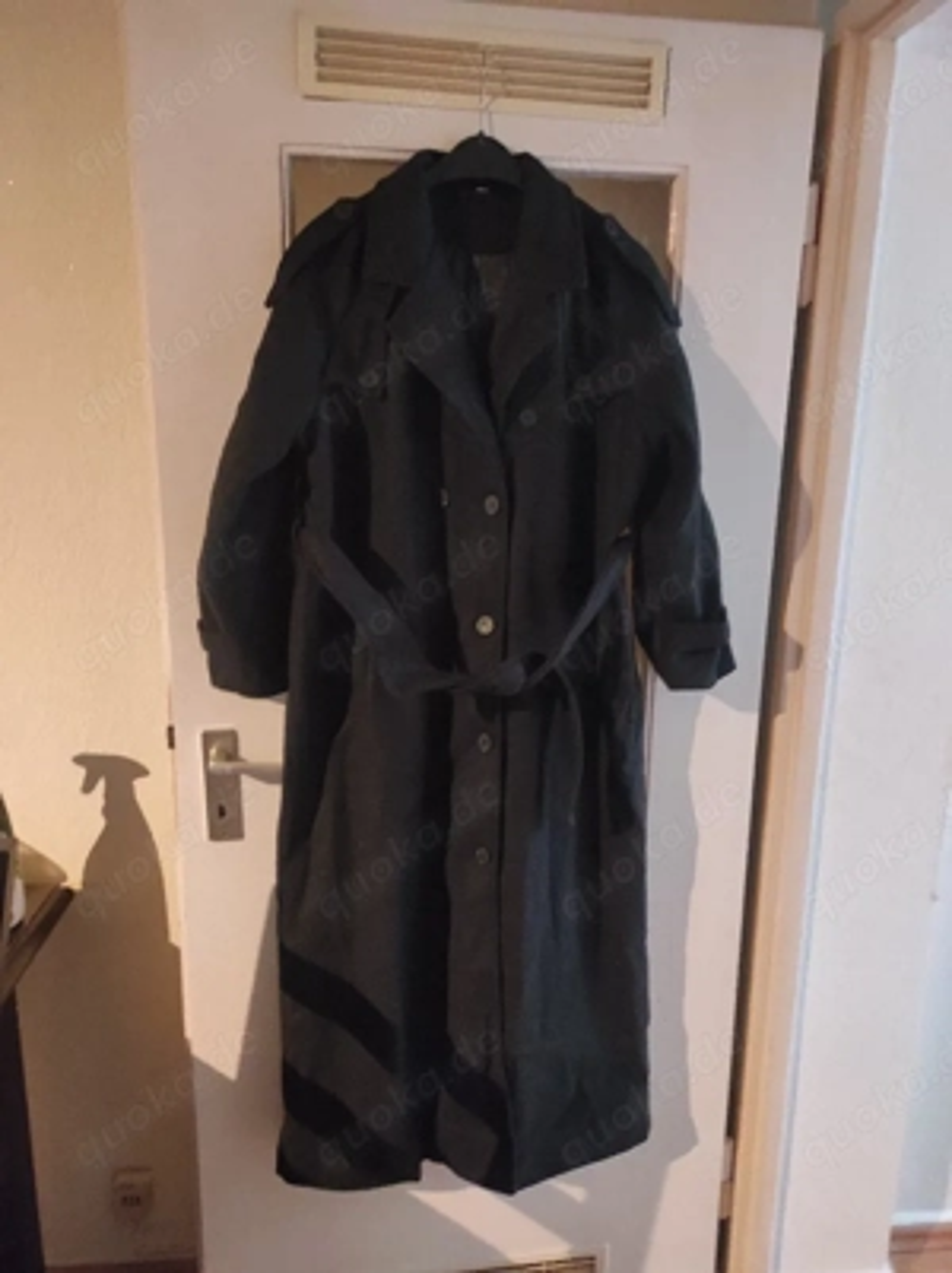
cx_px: 476
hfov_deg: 54.8
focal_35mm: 25
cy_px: 636
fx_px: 918
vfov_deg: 69.4
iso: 2045
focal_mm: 5.43
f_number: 1.89
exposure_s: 1/20
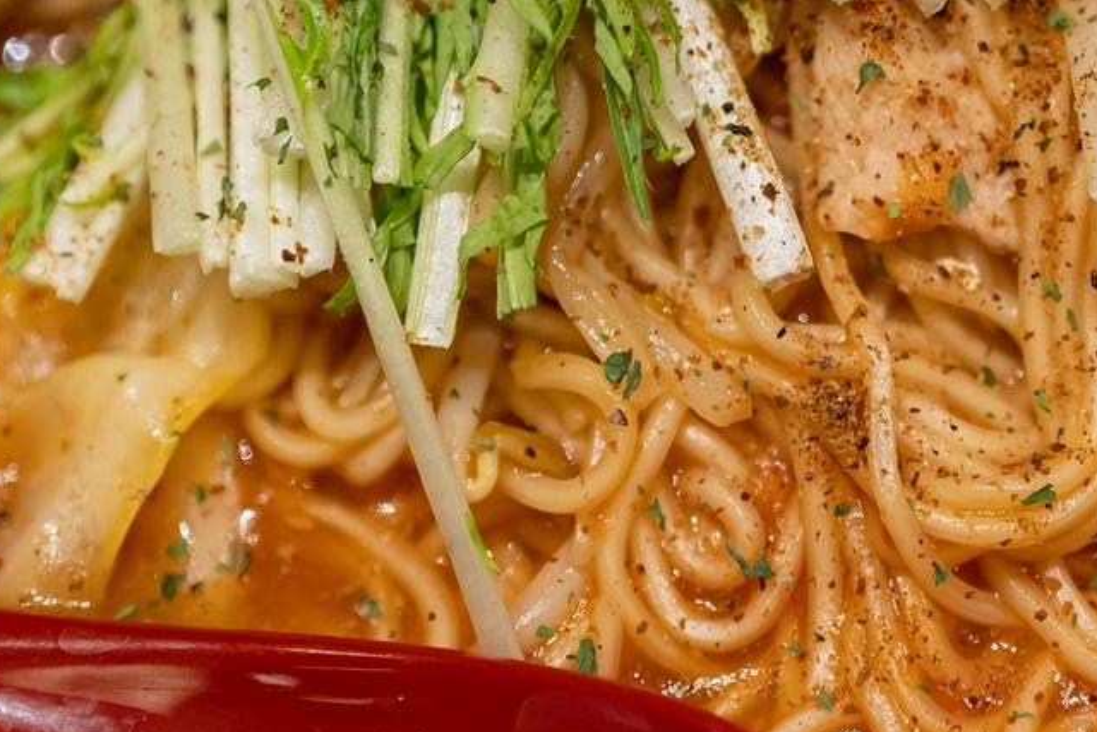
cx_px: 1073
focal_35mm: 150
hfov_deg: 13.5
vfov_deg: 9.1
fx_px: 4572
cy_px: -29
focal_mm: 50
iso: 640
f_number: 2.2
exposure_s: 1/100
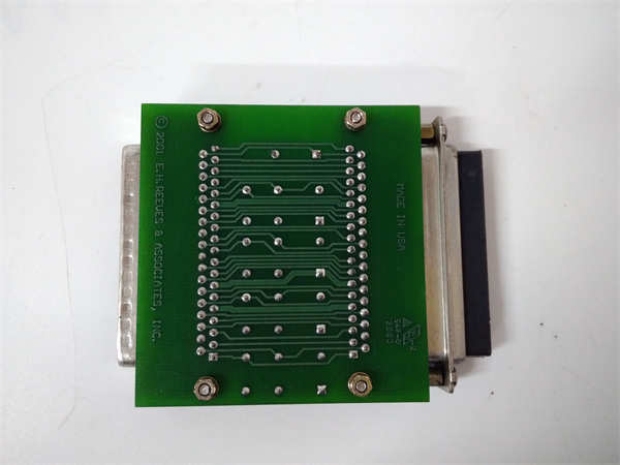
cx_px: 310
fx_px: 484
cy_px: 232
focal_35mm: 27
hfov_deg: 65.3
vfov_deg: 51.4
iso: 716
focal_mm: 3.79
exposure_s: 1/33
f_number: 2
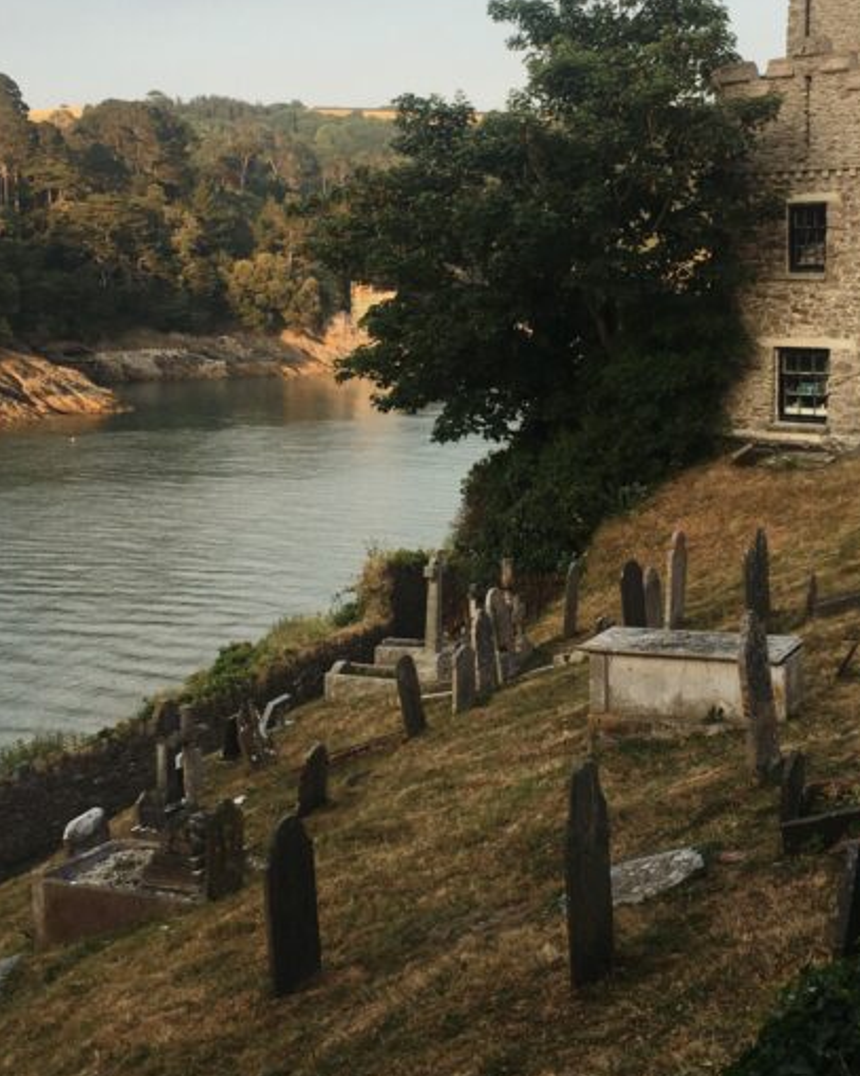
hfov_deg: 26.7
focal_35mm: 57
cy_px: 448
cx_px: 452
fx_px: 1814
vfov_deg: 33.0
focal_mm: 4.15
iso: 25
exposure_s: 1/384
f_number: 2.2
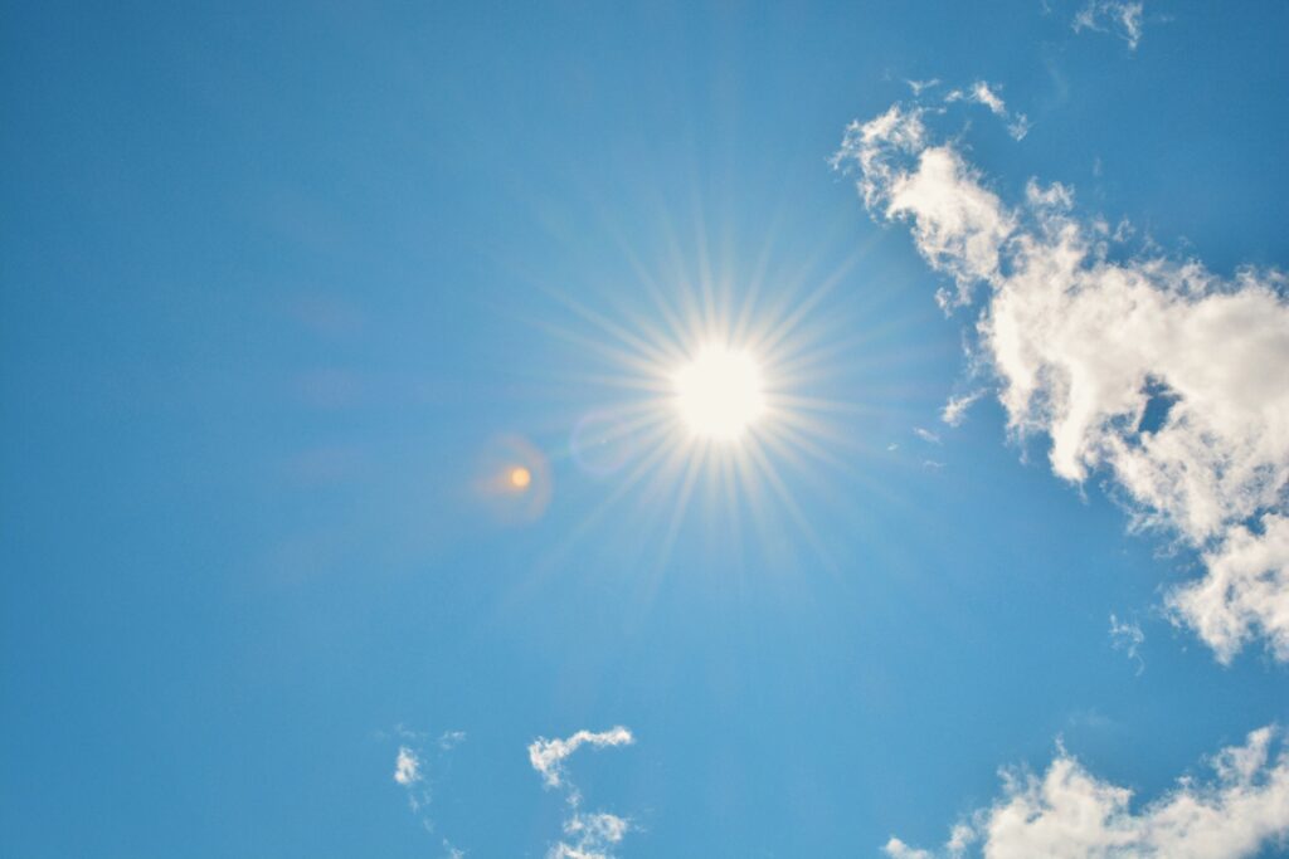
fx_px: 1289
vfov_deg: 36.9
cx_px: 644
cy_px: 430
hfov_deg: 53.1
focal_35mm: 36
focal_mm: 24
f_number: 13
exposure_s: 1/800
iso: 200
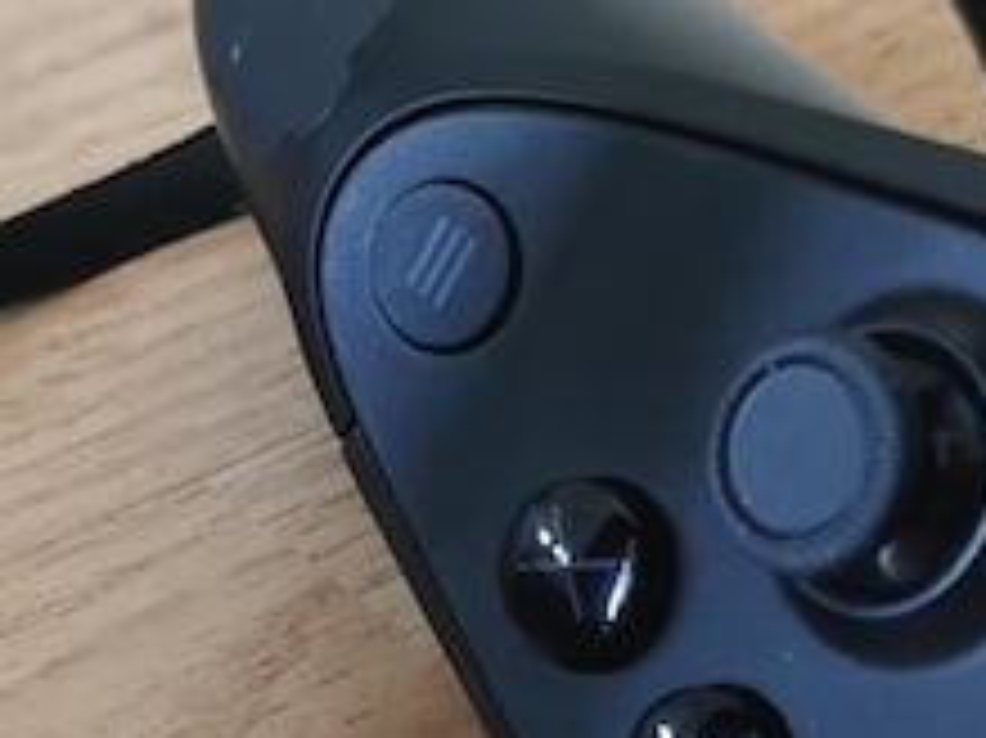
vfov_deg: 9.1
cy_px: 1116
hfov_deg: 11.9
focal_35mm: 158
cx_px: 1513
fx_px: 4498
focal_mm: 5.56
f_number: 1.6
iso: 125
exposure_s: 1/50
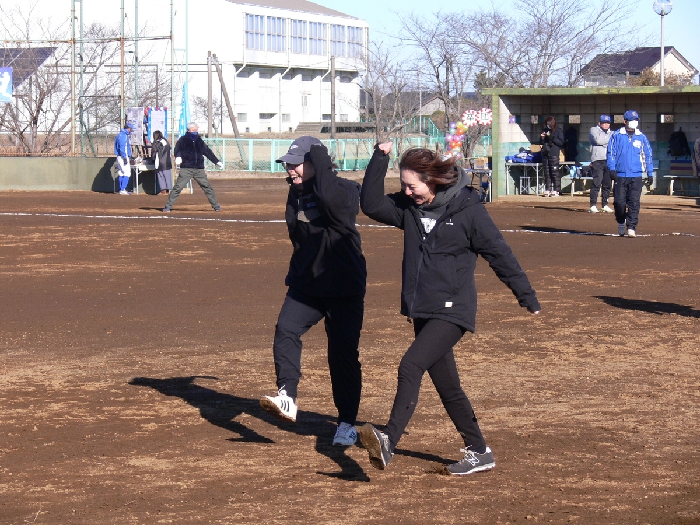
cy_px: 262
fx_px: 2406
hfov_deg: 16.6
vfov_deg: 12.5
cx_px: 350
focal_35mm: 119
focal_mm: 25.1
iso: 100
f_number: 4.5
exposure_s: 1/640
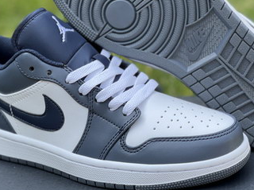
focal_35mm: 100
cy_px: 74
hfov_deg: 19.7
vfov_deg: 14.7
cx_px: 137
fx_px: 733
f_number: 2.2
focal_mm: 7.5
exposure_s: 1/214
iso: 25
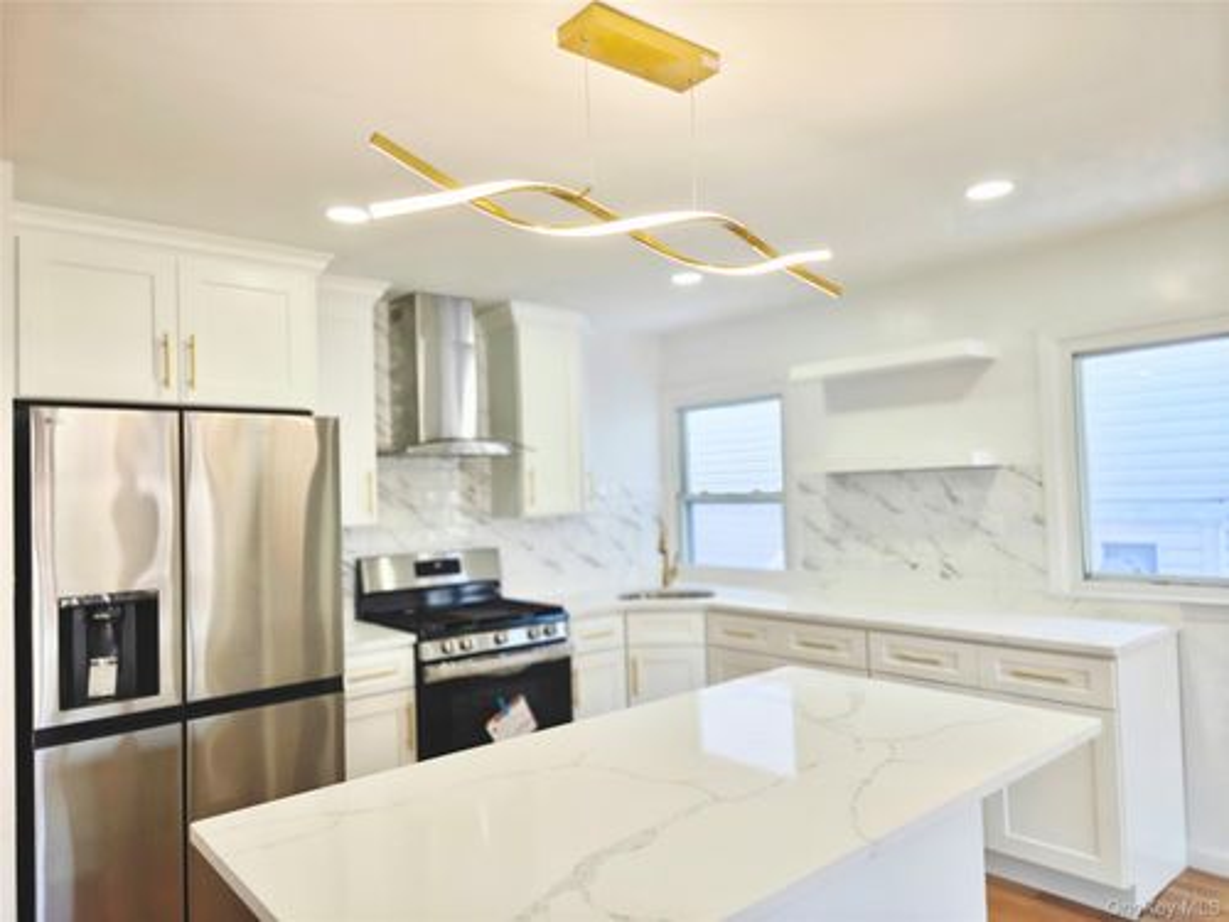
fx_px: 817
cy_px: 461
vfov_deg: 58.9
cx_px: 614
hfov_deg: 73.9
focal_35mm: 23
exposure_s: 1/120
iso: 50
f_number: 3.5
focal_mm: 6.06
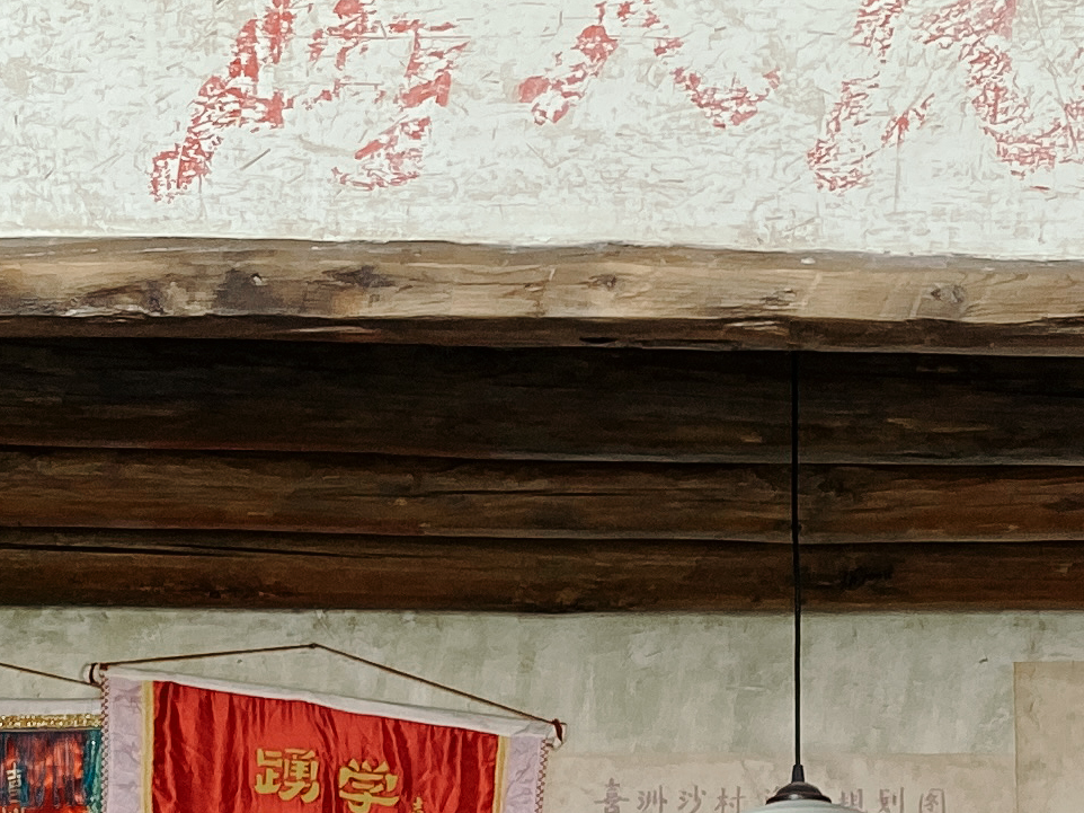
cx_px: 525
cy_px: 1338
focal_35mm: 109
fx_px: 3412
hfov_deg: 18.0
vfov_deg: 12.7
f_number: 1.8
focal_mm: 4.25
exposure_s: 1/100
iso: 125
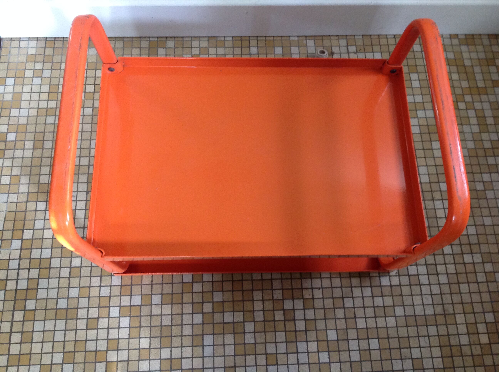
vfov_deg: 40.6
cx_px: 250
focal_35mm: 35
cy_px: 186
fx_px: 504
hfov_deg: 52.7
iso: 250
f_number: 2.4
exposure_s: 1/15
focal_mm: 4.28
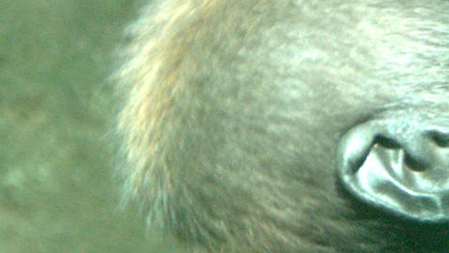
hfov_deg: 5.1
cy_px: -13
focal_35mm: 423
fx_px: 5037
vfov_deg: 2.9
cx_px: 573
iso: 1600
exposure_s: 1/25
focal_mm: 80
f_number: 5.6
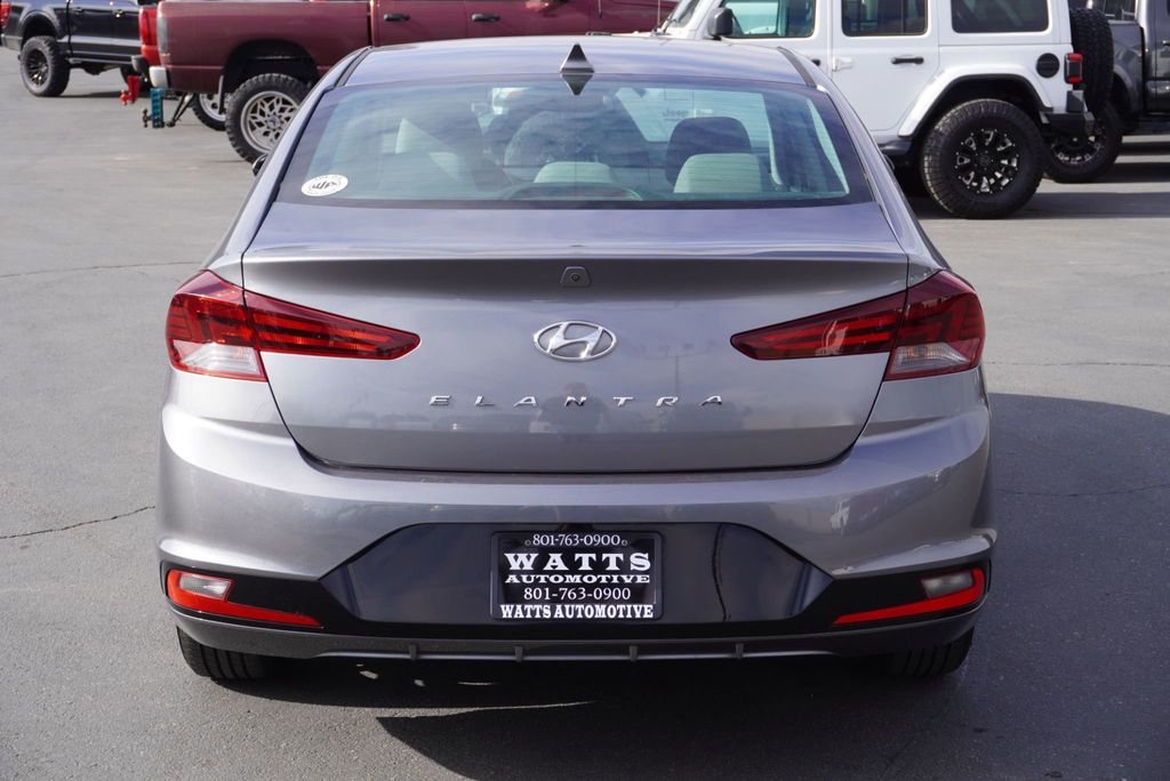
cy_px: 390
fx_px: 2000
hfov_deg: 32.6
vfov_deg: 22.1
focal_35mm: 62
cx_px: 585
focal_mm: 41
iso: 100
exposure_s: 1/125
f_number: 9
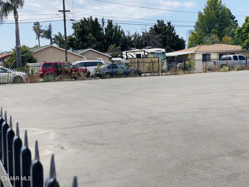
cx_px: 124
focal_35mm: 52
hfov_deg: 36.8
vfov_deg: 28.0
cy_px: 94
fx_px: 374
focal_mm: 6
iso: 20
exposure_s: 1/1546
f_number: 2
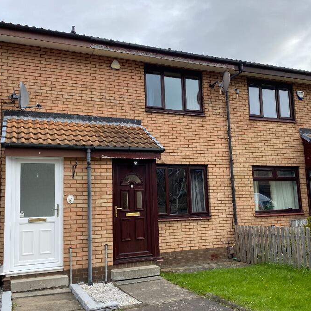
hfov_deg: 47.1
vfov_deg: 47.2
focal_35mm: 35
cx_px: 180
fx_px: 356
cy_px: 163
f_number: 1.8
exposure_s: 1/1808
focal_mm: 4.25
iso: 32
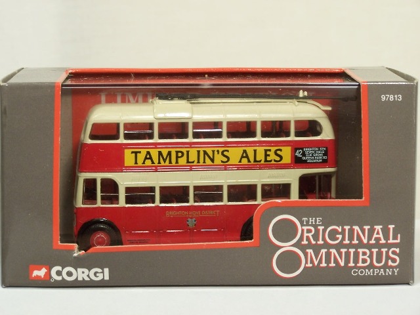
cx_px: 210
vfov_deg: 12.7
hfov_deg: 16.8
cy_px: 158
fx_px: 1420
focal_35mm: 117
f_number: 3.2
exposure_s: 1/125
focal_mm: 19.4
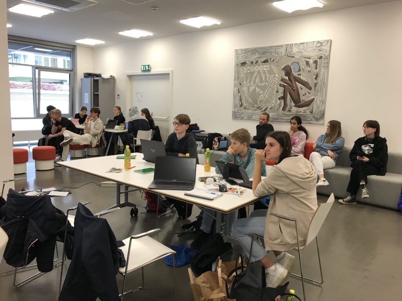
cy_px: 150
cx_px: 201
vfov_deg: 49.7
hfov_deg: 63.4
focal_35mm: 28
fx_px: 325
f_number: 1.8
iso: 25
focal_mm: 3.99
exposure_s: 1/33
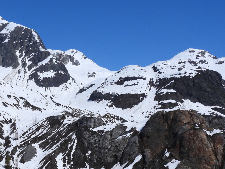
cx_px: 55
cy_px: 141
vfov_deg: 21.3
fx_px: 442
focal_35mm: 68
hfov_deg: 28.1
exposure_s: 1/1600
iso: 100
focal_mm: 7.1
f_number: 5
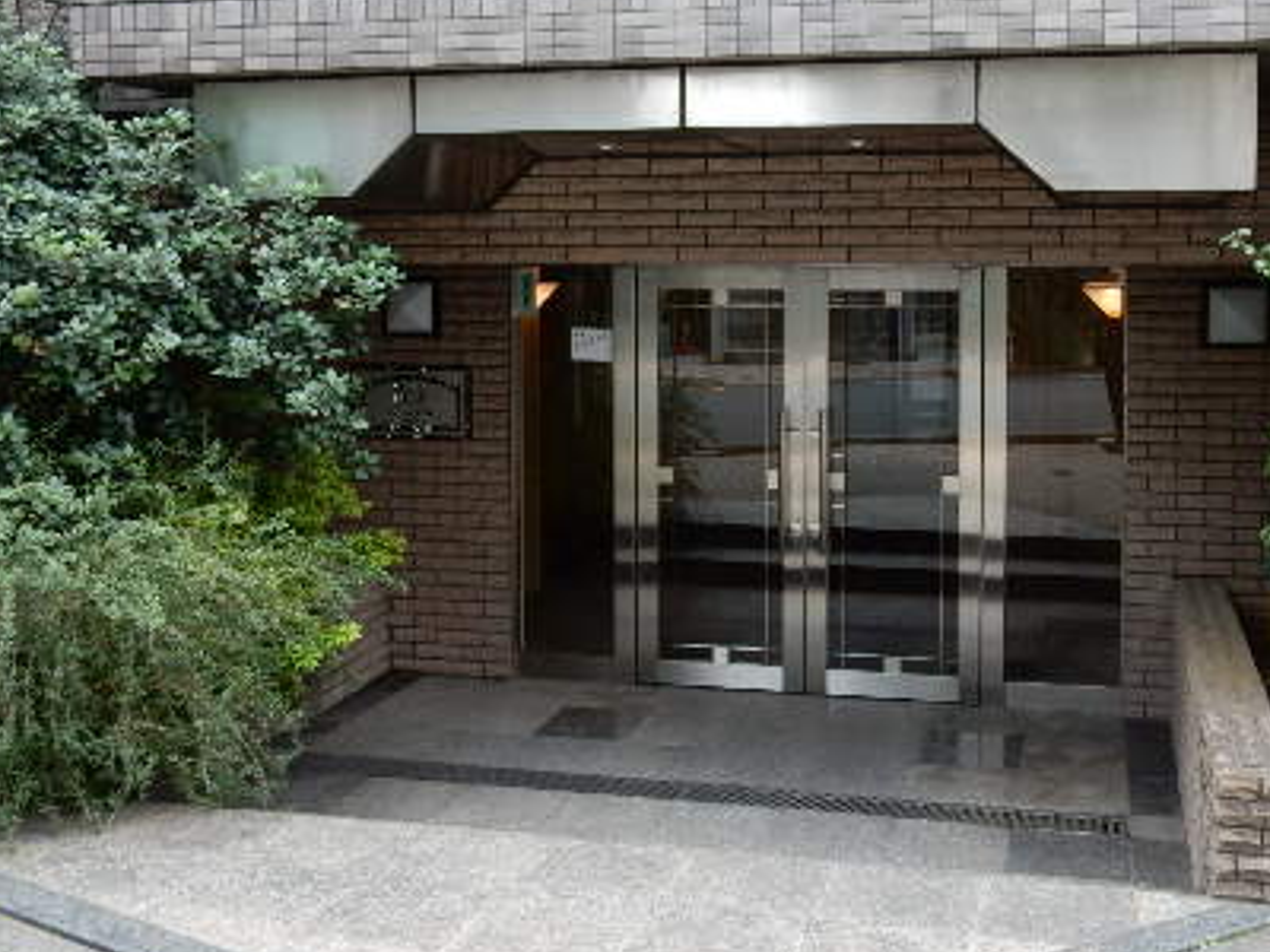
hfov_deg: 46.5
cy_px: 311
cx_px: 775
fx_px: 1468
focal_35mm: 40
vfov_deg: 35.6
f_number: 3.7
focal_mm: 4.5
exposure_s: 1/50
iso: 125
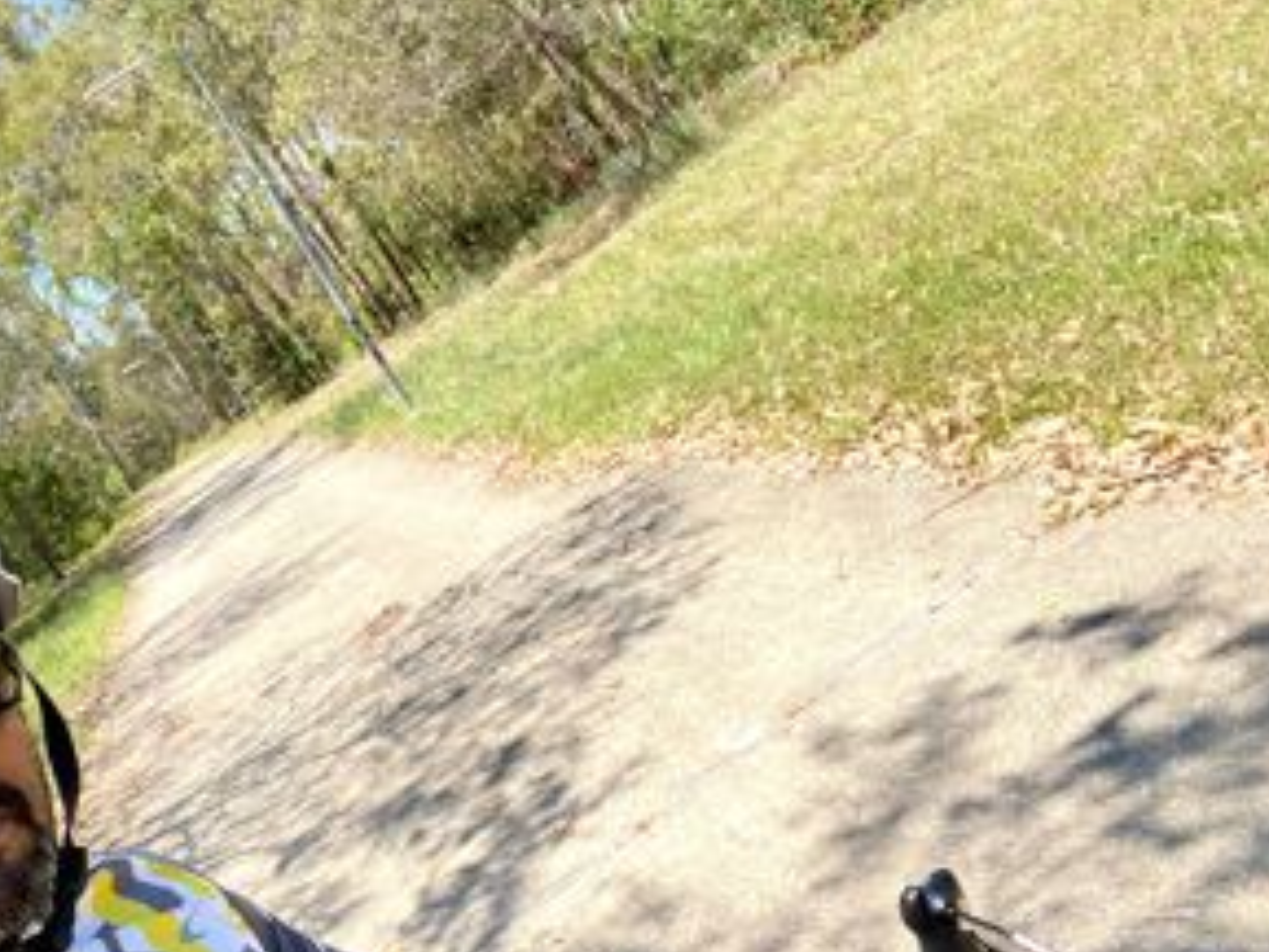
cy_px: 579
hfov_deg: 51.3
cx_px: 386
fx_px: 1284
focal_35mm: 35
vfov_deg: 40.5
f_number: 2.2
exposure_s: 1/253
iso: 25
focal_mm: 2.71
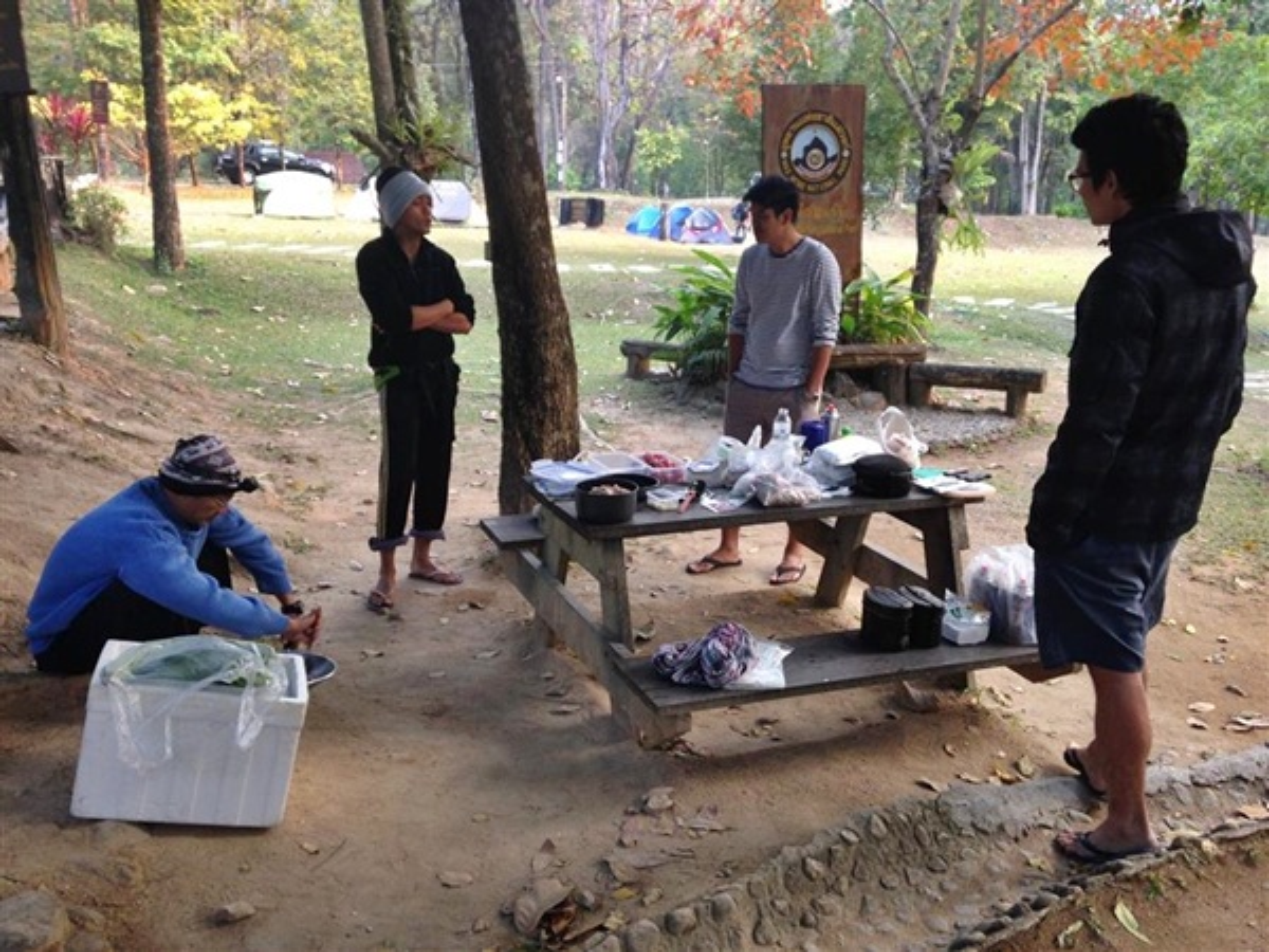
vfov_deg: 42.9
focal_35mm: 33
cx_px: 634
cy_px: 476
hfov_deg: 55.4
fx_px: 1210
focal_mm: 4.12
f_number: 2.4
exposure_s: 1/24
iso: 50
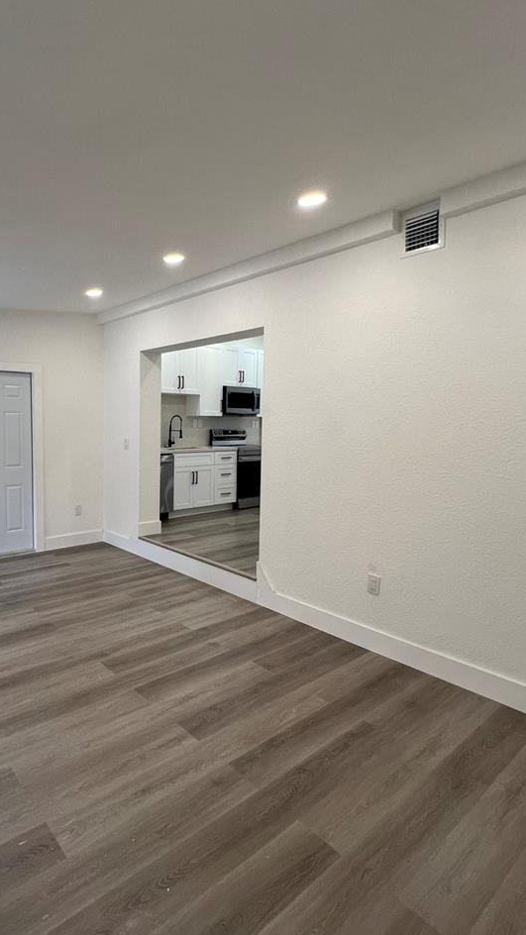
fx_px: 446
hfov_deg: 58.8
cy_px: 450
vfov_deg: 92.6
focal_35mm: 18
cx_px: 154
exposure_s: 1/120
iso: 100
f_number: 1.8
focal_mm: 1.57
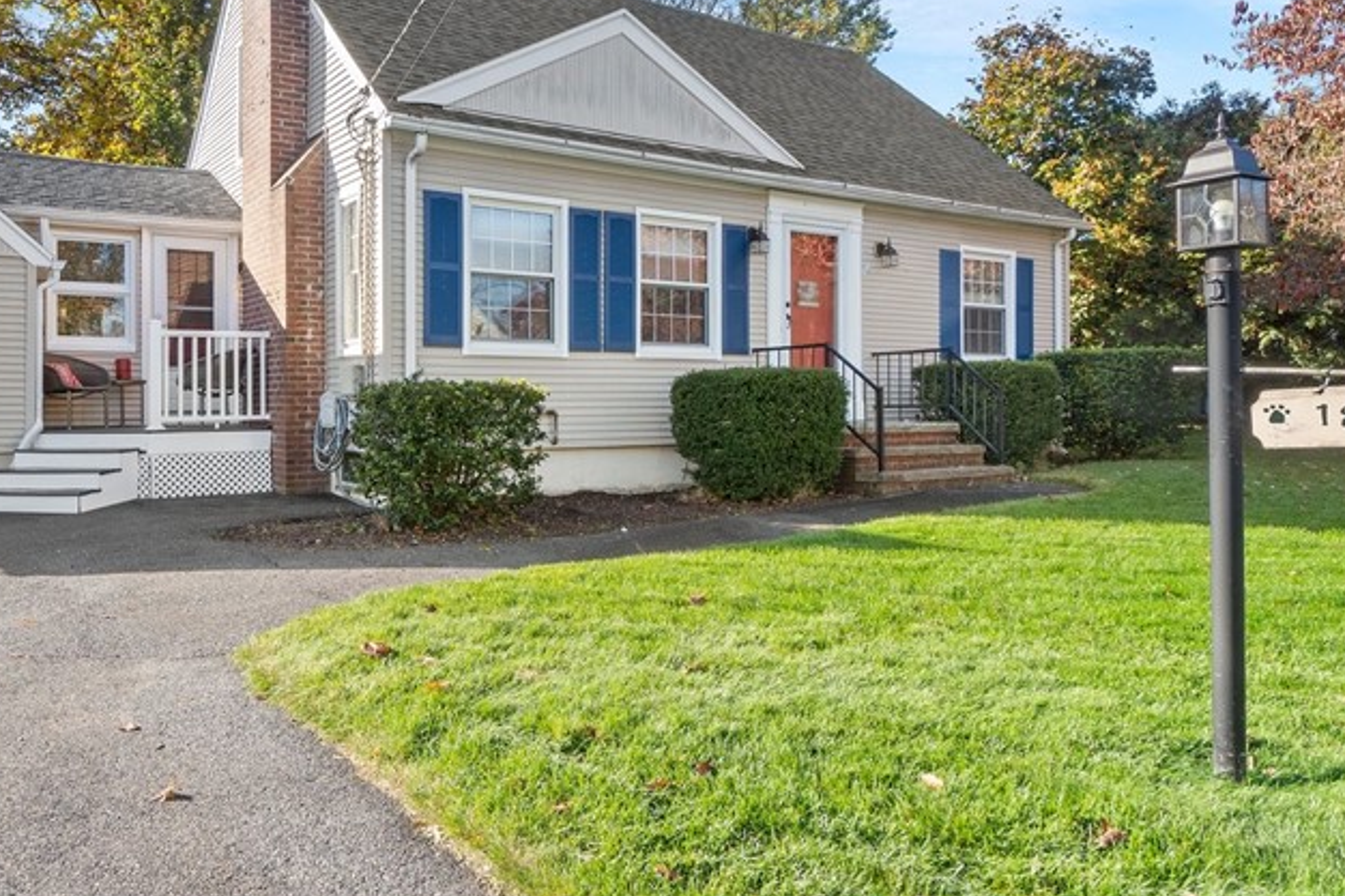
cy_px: 467
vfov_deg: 49.5
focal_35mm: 26
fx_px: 971
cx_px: 549
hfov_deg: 68.8
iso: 250
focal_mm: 10
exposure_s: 1/80
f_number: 7.1
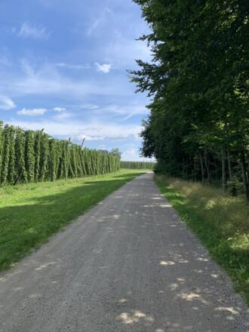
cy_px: 166
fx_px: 249
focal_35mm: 26
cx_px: 124
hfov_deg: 53.1
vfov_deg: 67.3
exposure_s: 1/1689
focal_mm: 4.25
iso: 25
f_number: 1.8
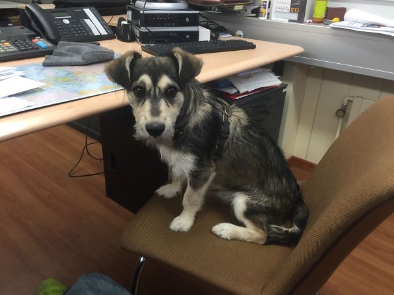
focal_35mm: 29
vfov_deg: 48.2
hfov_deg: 61.7
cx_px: 197
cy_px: 148
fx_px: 330
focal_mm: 4.15
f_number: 2.2
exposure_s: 1/30
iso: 64
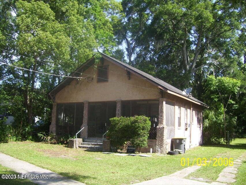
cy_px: 92
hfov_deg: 51.3
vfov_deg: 39.7
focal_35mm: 36
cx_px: 123
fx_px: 256
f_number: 2.7
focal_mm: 6
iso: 80
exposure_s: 1/400
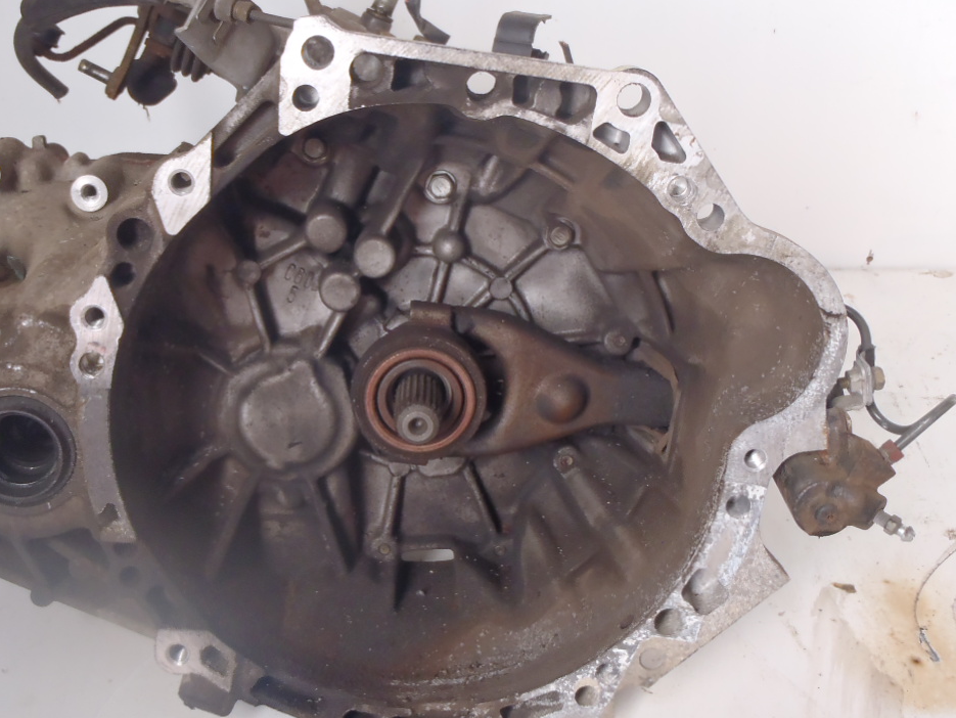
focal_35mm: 52
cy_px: 351
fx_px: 1437
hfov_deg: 36.7
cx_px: 383
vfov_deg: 28.1
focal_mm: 6.83
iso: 125
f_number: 4.6
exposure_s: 1/40
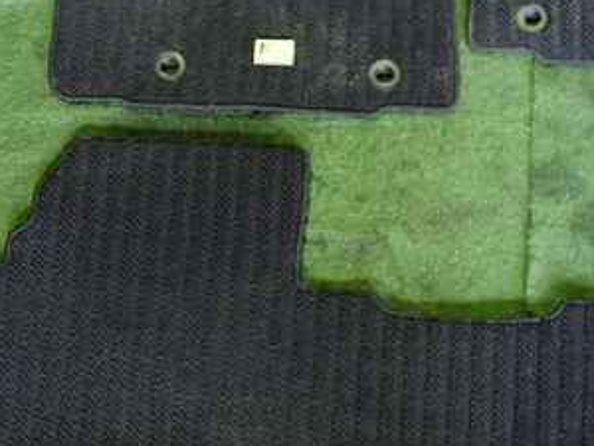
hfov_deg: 31.5
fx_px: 1030
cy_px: 266
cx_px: 463
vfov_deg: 24.4
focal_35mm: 60
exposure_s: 1/15
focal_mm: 5.4
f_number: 2.3
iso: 800
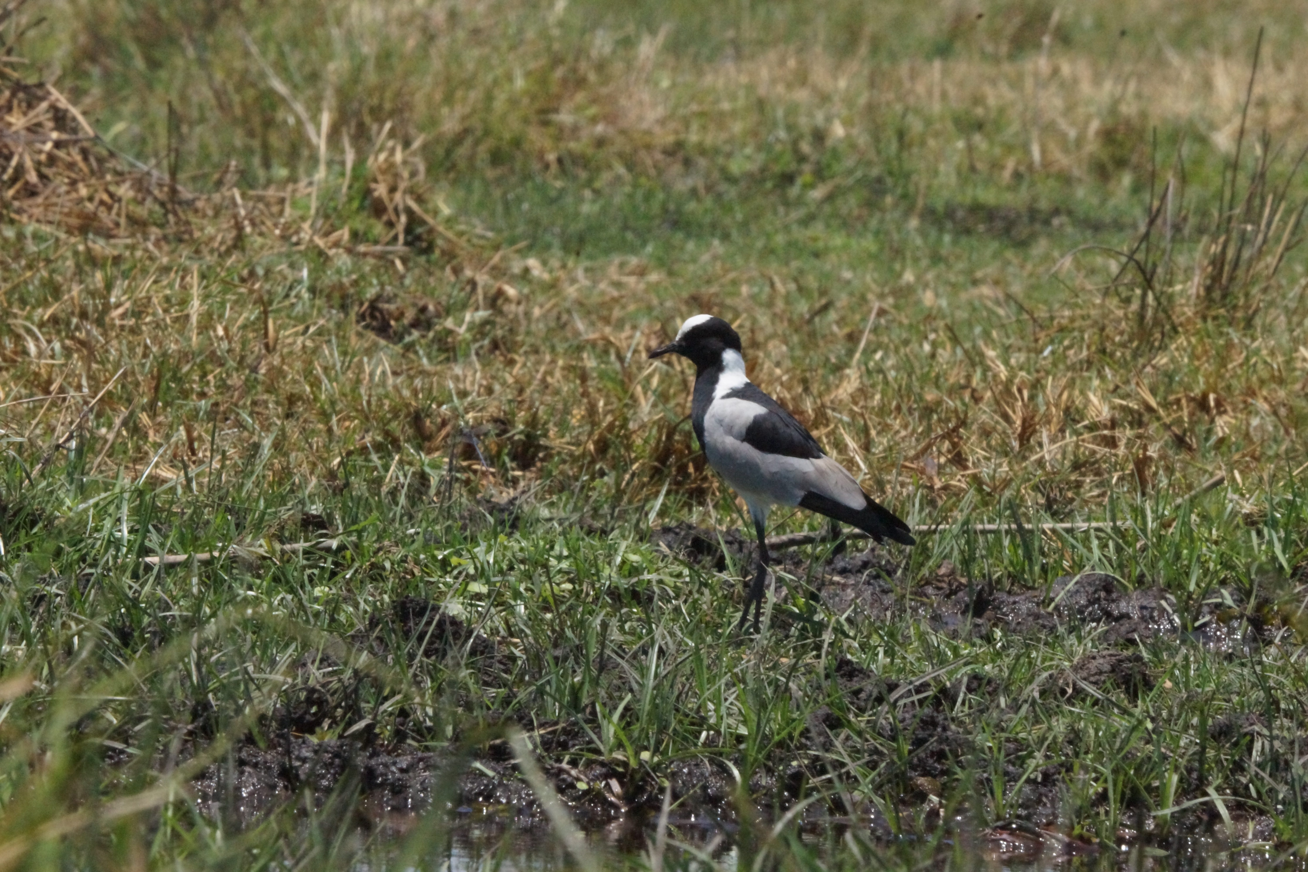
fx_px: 21798
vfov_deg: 2.3
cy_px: 436
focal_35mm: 600
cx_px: 654
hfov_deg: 3.4
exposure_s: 1/640
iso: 3200
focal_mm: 400
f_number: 32
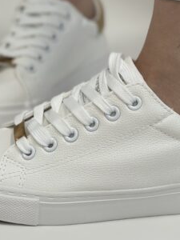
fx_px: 887
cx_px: 94
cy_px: 34
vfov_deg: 15.3
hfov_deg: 11.6
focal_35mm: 128
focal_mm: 6.86
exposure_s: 1/100
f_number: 1.78
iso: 100
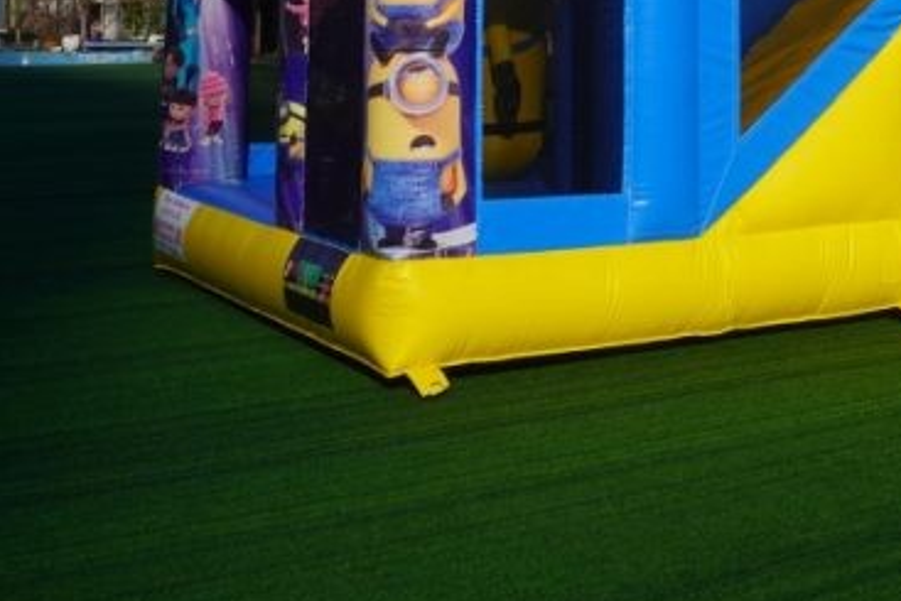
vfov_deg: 19.0
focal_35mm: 67
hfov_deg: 28.8
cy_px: -158
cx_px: 820
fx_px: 1677
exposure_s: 1/320
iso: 100
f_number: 10
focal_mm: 16
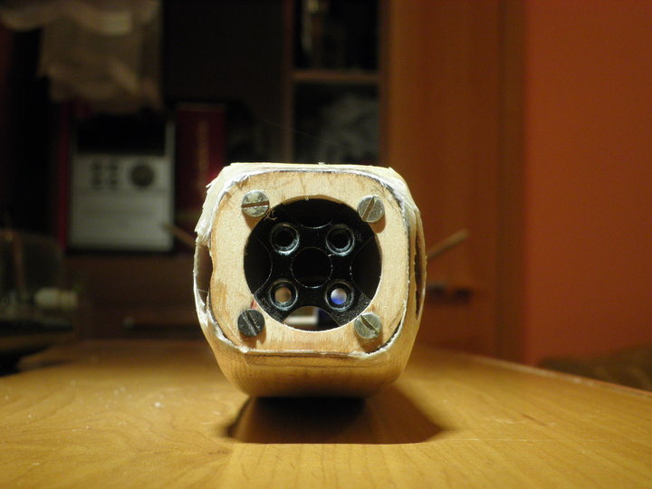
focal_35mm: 47
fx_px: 885
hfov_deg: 40.4
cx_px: 326
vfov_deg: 30.9
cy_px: 244
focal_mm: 8.3
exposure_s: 1/8
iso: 160
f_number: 3.4
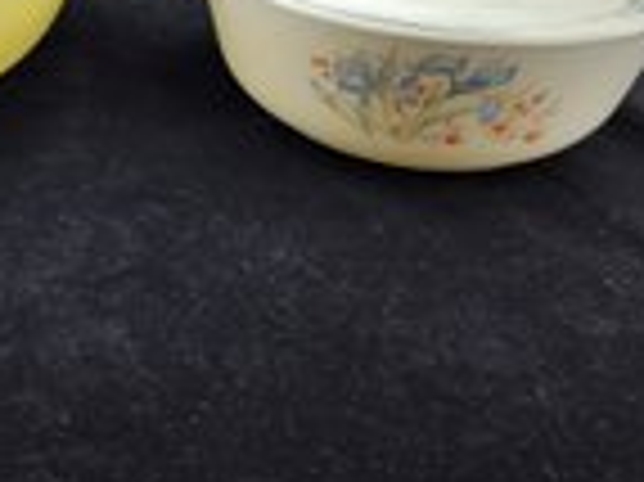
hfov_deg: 34.1
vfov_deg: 25.3
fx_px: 1022
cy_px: 7
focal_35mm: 55
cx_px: 146
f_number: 1.8
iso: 20
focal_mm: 6.4
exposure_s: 1/120
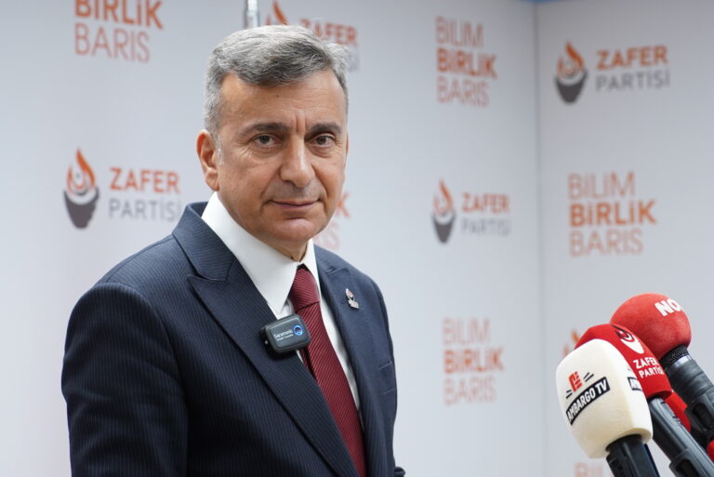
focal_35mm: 105
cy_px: 238
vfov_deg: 13.1
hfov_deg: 19.4
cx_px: 357
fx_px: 2084
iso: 640
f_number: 4
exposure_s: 1/100
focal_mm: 70
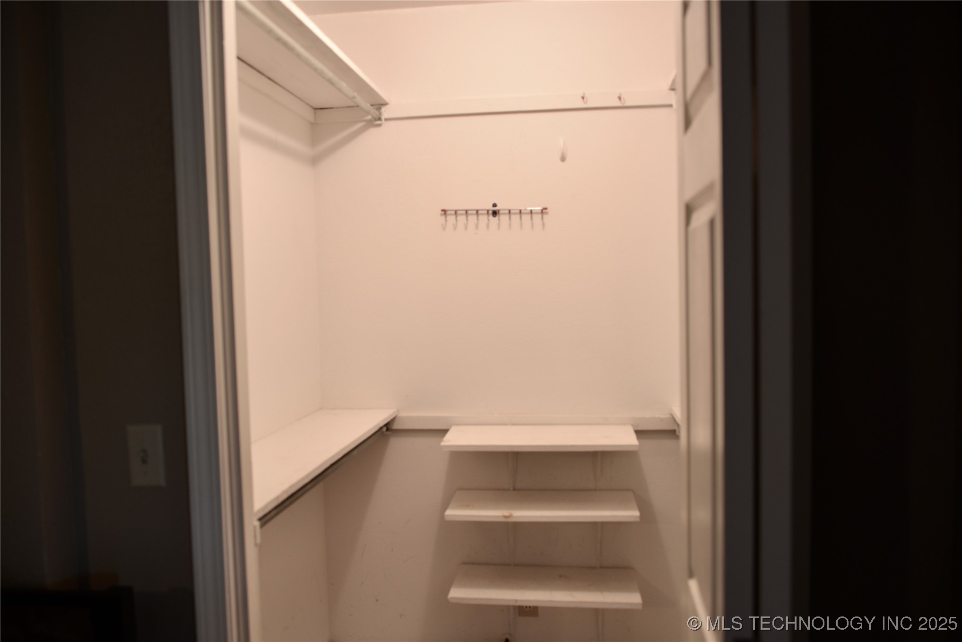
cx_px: 481
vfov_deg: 46.4
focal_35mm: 28
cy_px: 321
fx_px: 748
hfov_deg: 65.5
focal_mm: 28
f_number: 3.5
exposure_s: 1/30
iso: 320
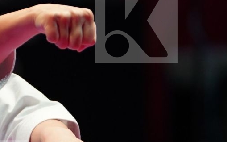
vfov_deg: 1.7
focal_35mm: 772
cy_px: 22
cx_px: -15
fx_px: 4775
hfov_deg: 2.7
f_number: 2.8
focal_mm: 143
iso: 1000
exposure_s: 1/500
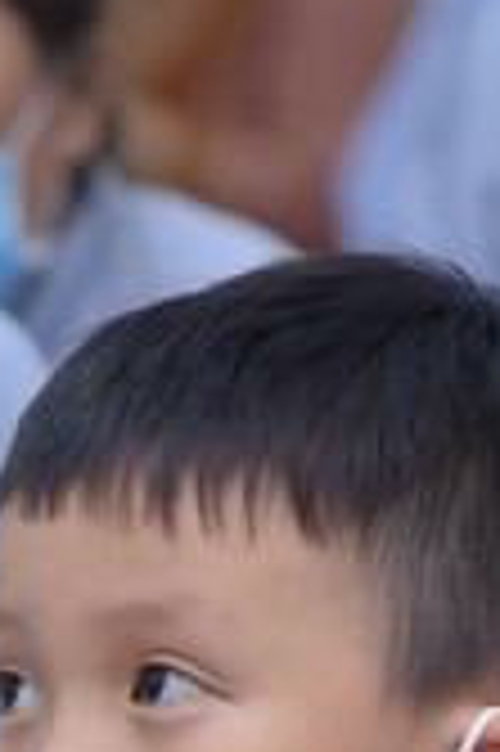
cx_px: 23
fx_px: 9749
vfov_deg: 4.4
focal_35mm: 467
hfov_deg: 2.9
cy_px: 1234
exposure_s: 1/125
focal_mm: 120
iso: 1000
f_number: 4.5
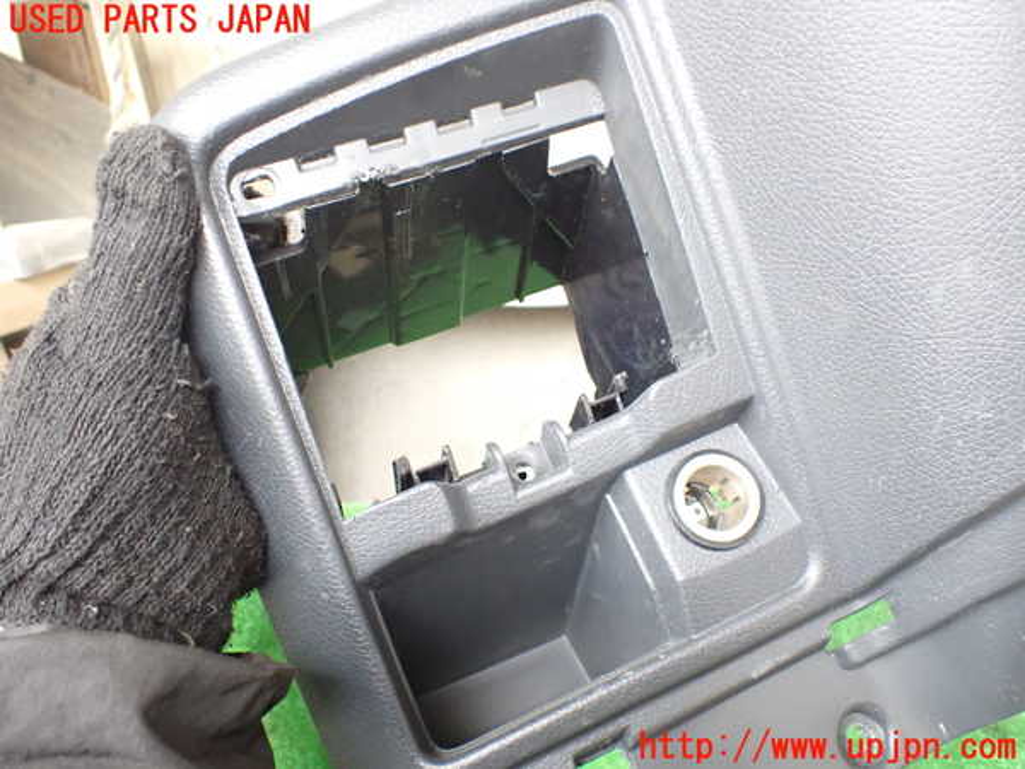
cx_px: 512
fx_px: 888
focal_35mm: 30
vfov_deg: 46.8
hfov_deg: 60.0
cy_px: 384
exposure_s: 1/60
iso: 800
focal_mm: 5.4
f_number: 2.3
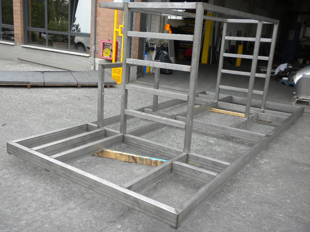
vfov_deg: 38.7
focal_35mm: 37
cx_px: 155
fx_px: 331
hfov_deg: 50.1
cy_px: 116
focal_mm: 6.6
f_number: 3.5
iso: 64
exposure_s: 1/147
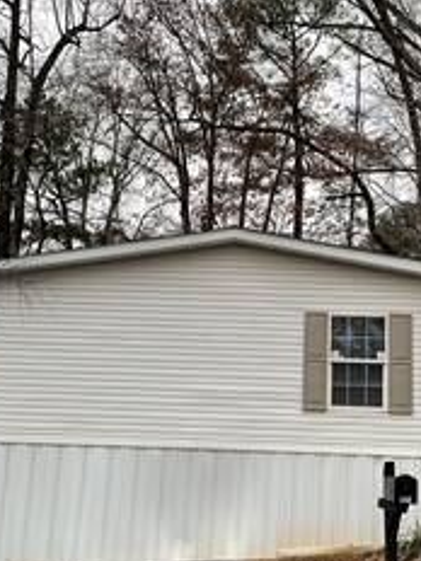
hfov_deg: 30.2
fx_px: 778
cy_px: 346
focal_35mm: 48
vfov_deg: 39.4
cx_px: 237
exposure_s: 1/120
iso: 20
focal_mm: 3
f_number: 1.8
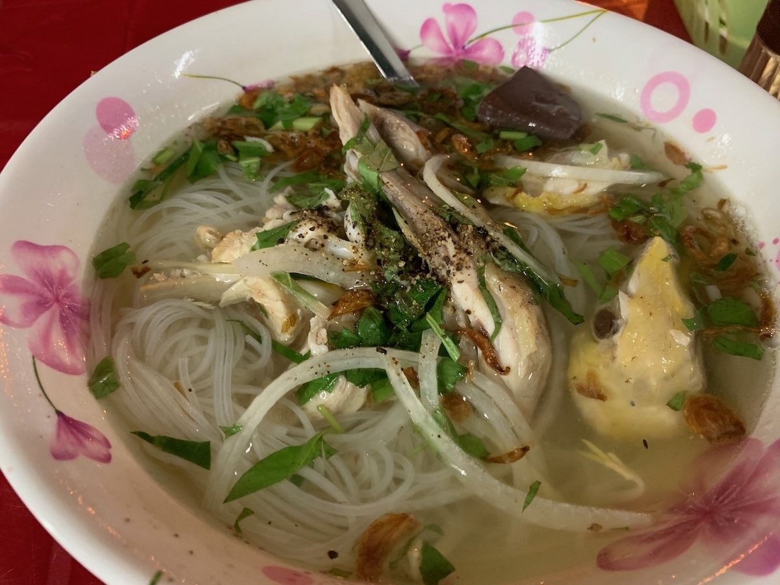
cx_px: 390
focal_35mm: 26
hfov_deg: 67.3
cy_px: 292
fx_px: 586
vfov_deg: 53.1
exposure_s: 1/25
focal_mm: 4.25
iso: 400
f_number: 1.8
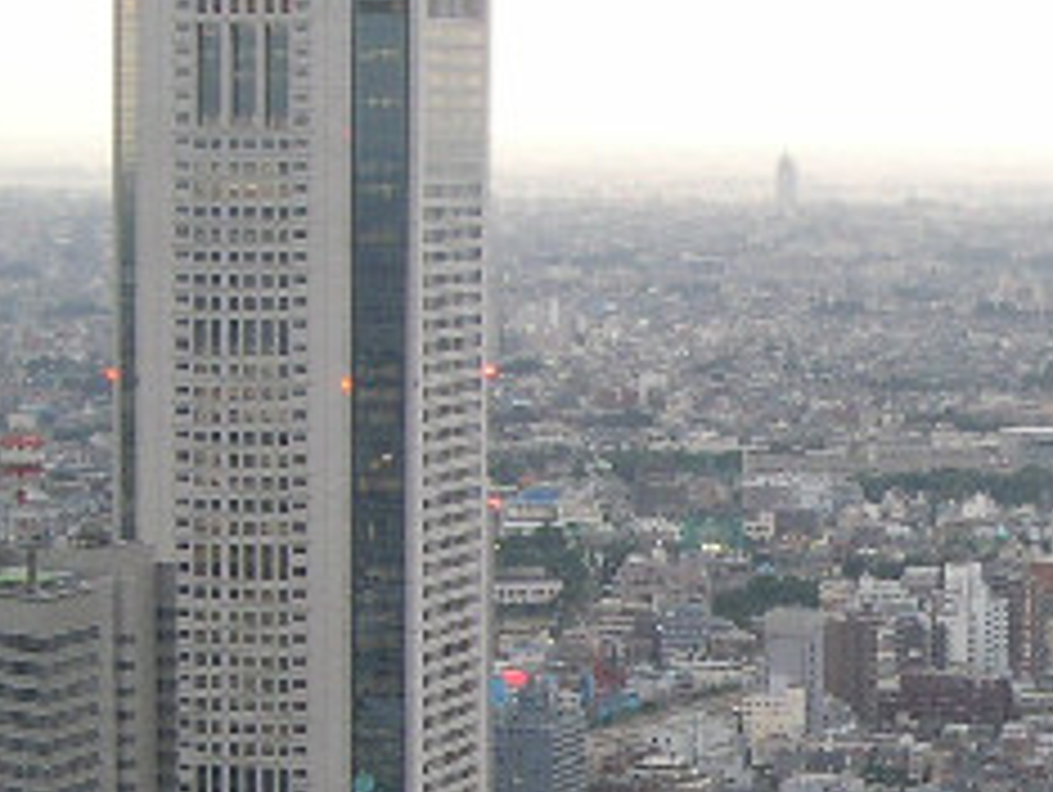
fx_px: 4202
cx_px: 994
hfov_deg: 14.1
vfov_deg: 10.7
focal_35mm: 138
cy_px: 752
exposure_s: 1/13.7
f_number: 2.8
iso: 100
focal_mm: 8
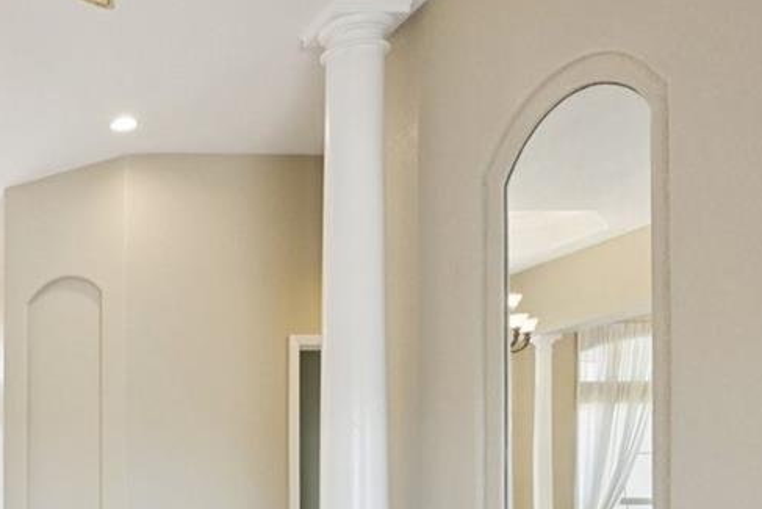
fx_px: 974
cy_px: 495
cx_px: -141
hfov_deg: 34.6
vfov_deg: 27.7
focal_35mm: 46
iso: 400
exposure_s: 1/50
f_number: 8
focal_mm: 14
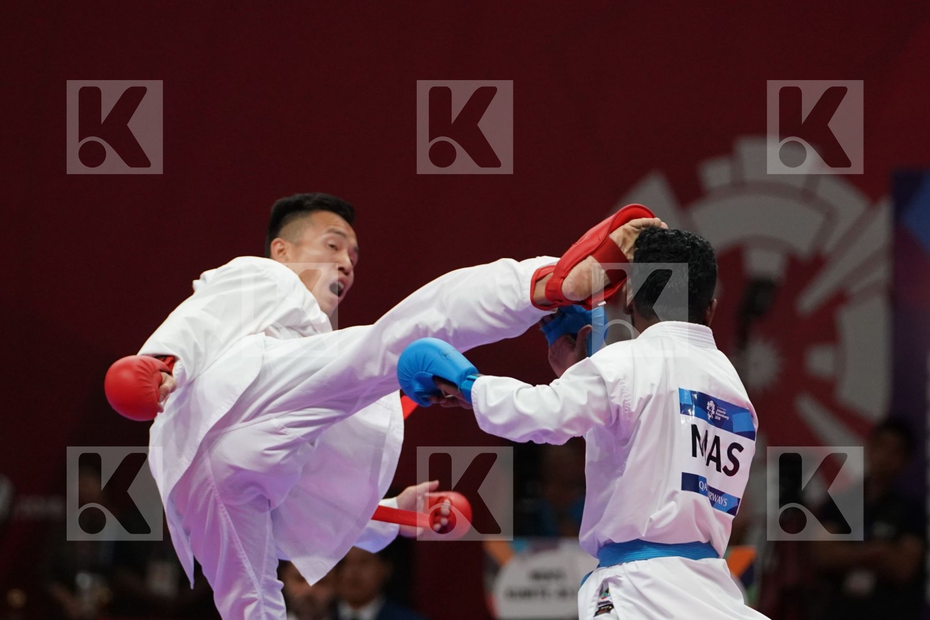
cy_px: 310
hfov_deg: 6.1
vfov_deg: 4.0
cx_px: 465
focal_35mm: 340
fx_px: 8783
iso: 3200
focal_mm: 227
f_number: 4
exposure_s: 1/1000
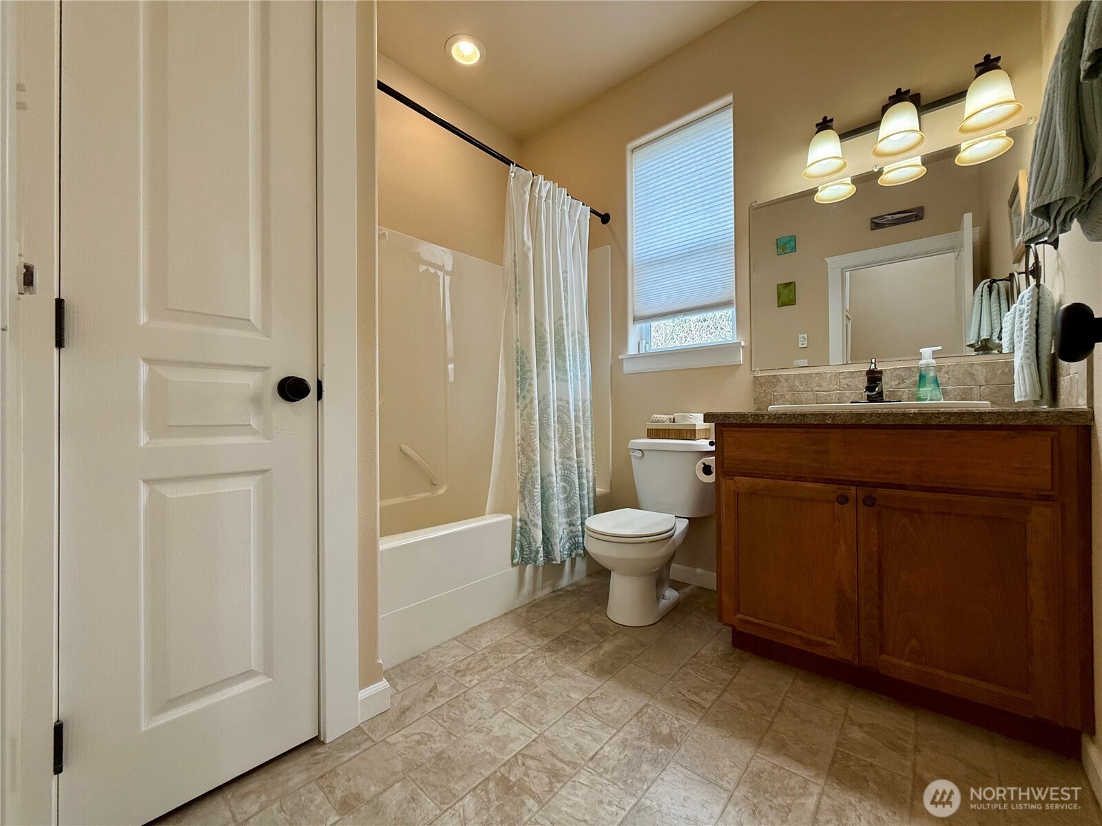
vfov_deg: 85.7
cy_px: 413
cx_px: 551
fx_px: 446
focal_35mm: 14
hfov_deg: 102.1
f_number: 2.2
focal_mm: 2.22
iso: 160
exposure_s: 1/120
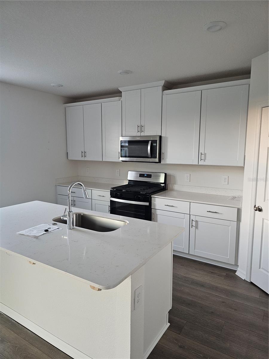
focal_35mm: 23
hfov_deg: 58.9
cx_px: 134
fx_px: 238
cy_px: 180
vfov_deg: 73.9
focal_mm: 6.3
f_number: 1.7
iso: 800
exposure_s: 1/60
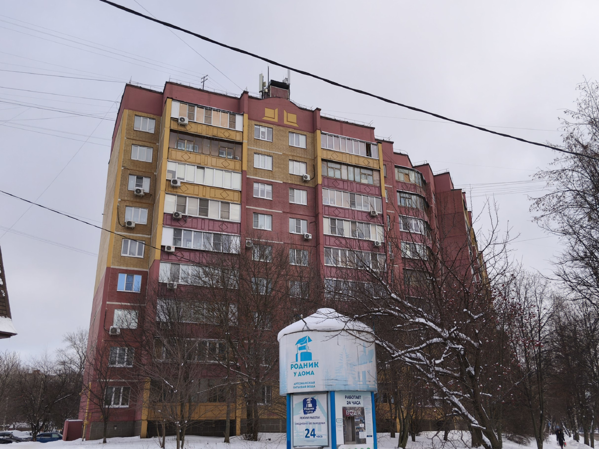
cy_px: 224
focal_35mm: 32
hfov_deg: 56.8
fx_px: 554
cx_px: 300
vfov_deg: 44.2
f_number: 1.7
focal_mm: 5.35
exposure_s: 1/1245
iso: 80
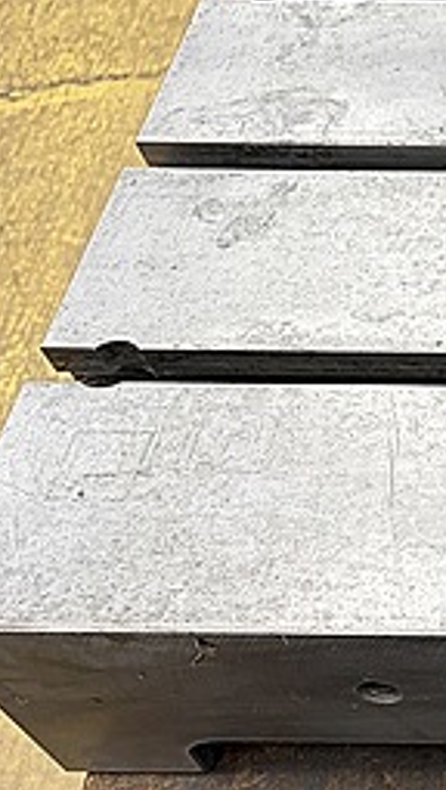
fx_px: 1488
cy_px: 465
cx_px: 929
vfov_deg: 29.7
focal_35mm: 71
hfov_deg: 14.0
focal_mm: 5.96
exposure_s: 1/61
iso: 125
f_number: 1.6
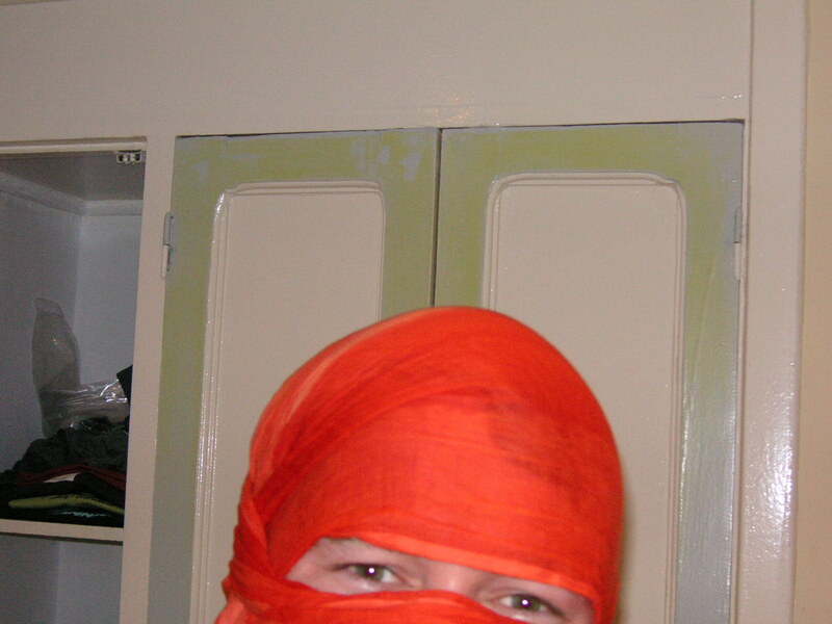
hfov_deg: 29.4
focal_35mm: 66
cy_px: 312
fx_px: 1586
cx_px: 416
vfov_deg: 22.3
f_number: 4
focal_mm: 11
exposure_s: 1/60
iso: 160
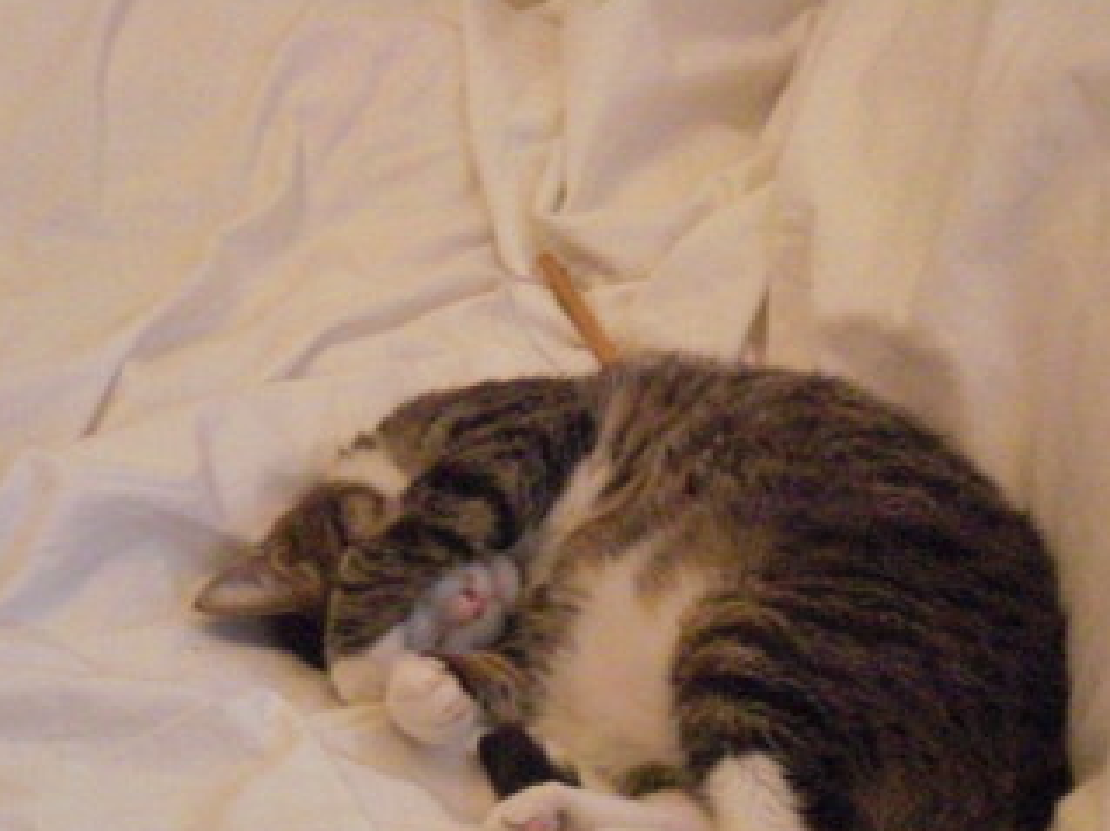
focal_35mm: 143
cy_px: 508
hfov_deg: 13.8
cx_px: 598
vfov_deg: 10.4
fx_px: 4584
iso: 1600
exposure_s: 1/60
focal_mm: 18.9
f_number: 5.9
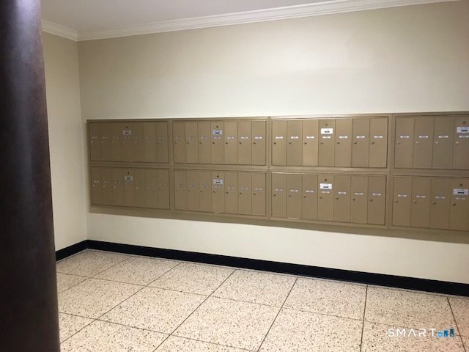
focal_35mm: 28
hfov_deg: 63.4
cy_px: 176
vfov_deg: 49.7
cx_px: 234
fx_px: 379
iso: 50
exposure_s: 1/15
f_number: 1.8
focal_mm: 3.99
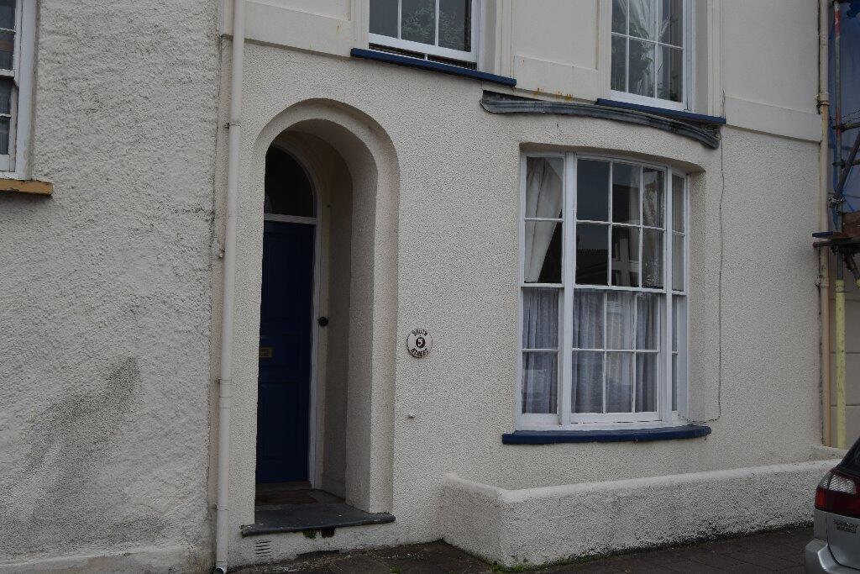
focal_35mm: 39
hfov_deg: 49.5
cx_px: 430
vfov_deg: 34.2
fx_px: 932
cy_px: 287
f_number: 9
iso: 200
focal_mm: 26
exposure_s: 1/320
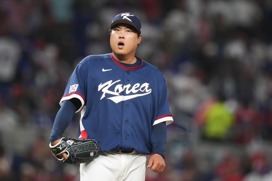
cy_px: 90
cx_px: 136
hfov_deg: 3.4
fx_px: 4534
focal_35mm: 600
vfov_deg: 2.3
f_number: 3.2
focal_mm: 400
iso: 4000
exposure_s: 1/2000
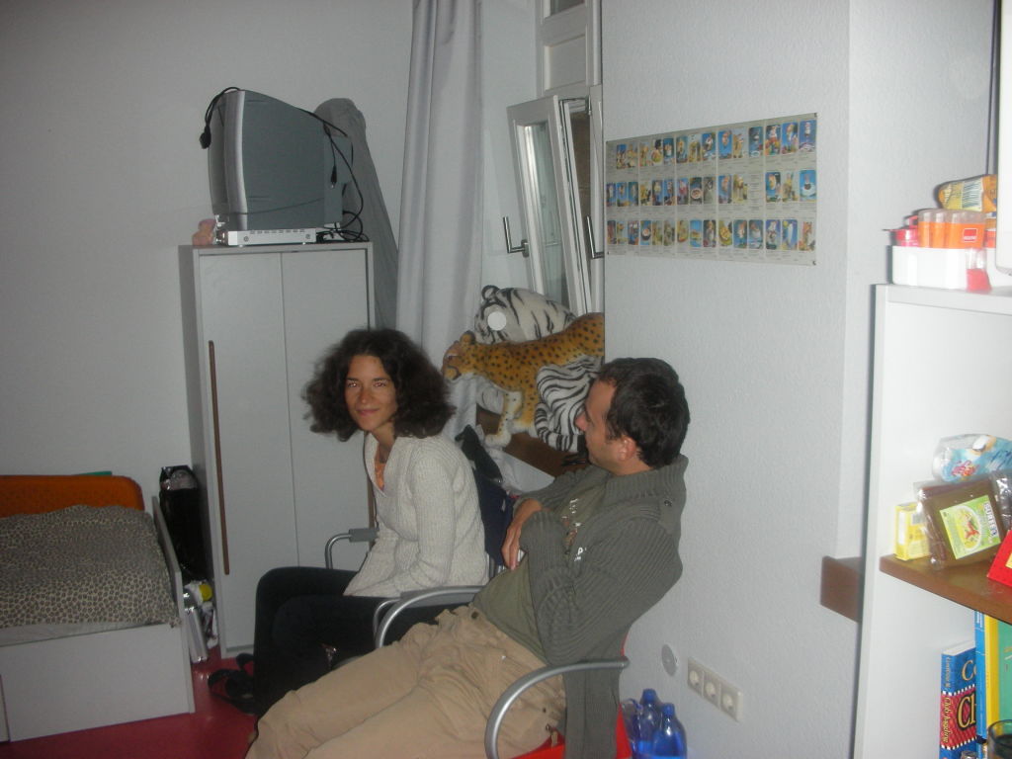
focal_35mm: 35
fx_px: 1023
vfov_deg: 40.7
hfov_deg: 52.6
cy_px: 380
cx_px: 506
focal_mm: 5.8
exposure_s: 1/60.1
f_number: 3
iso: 137
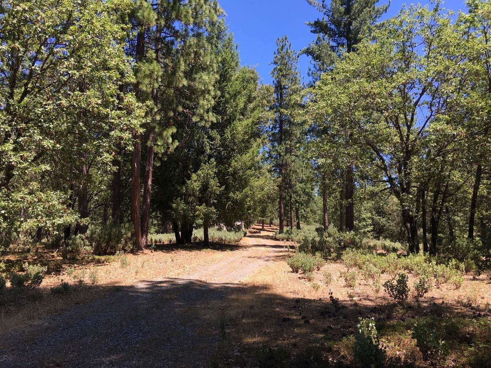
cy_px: 184
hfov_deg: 61.7
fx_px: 411
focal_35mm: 29
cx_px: 246
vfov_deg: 48.2
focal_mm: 4.15
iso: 25
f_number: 2.2
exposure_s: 1/601
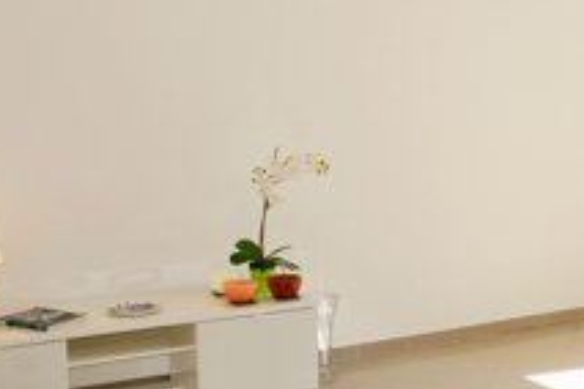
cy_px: 184
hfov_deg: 31.3
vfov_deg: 21.9
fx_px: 1006
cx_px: 488
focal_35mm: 62
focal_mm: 22
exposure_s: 1/100
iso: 100
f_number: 7.1
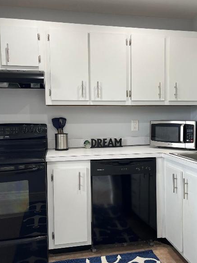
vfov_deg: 54.0
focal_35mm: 34
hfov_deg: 41.7
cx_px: 112
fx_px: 258
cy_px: 134
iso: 100
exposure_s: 1/120
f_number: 1.6
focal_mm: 5.1
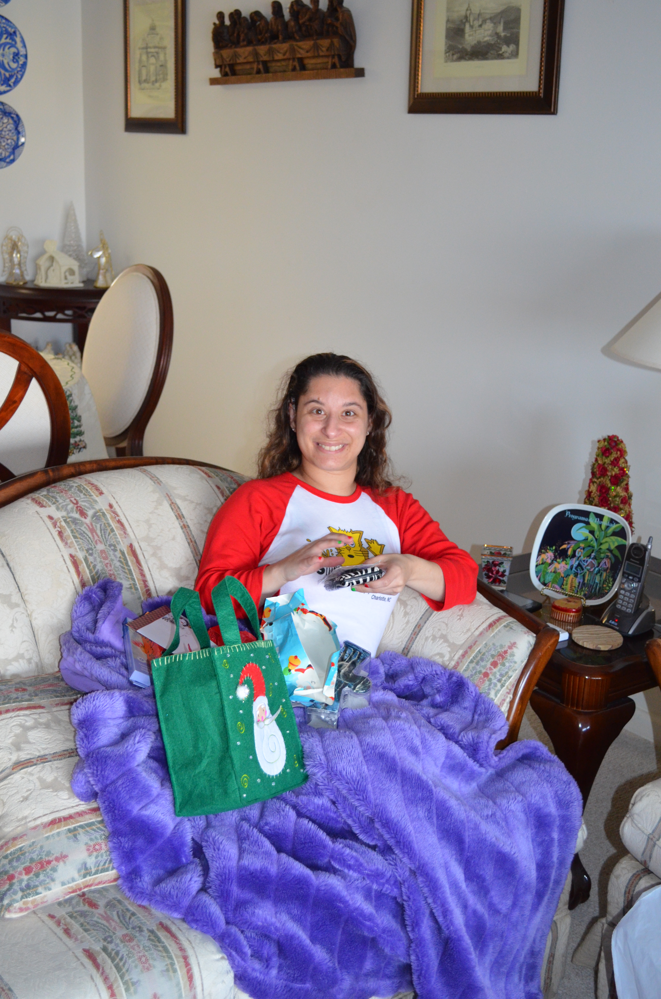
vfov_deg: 43.7
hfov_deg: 29.7
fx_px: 1245
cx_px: 330
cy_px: 500
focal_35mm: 45
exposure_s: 1/60
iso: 1600
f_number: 4.5
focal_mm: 30
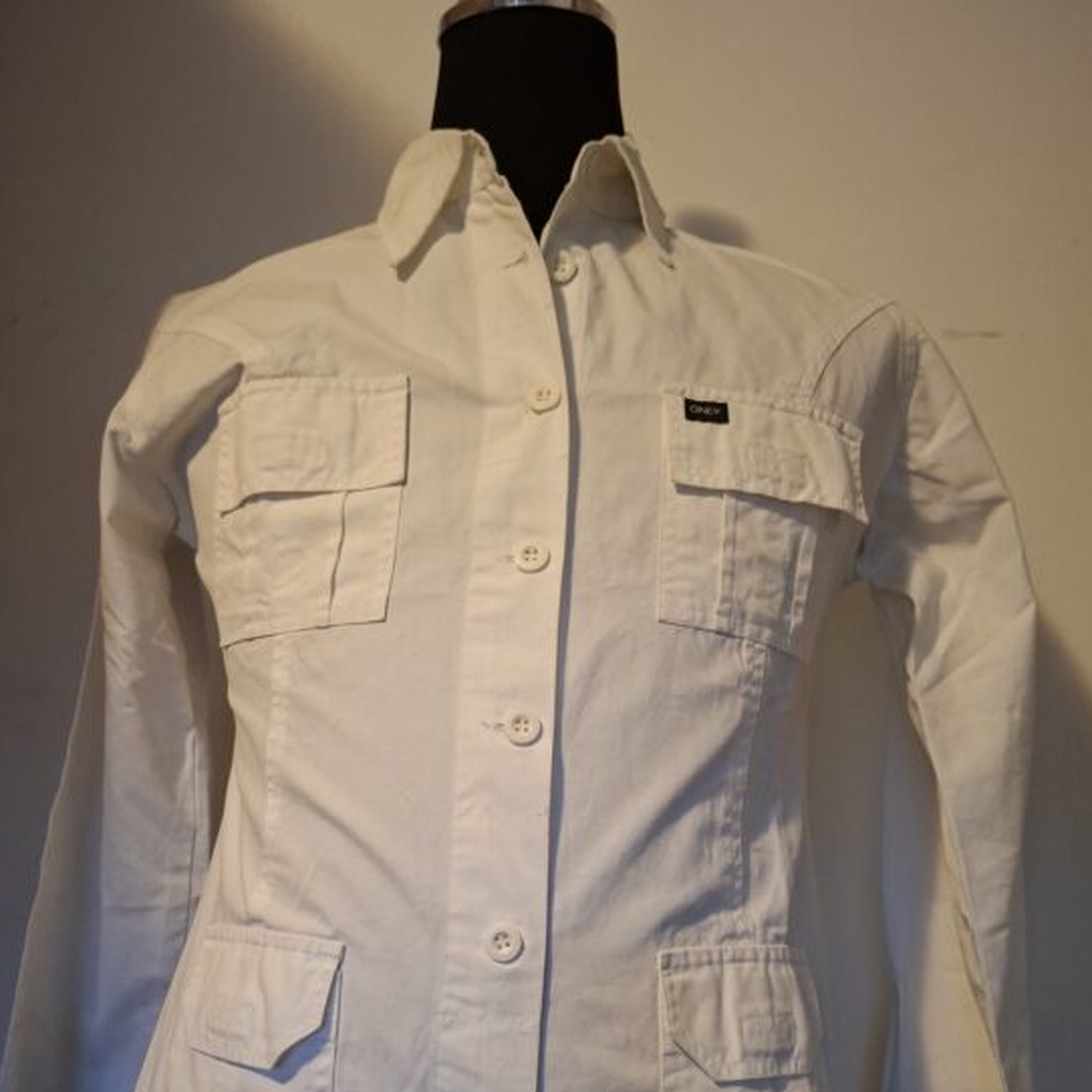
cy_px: 752
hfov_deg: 54.0
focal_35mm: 30
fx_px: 1071
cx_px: 518
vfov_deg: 52.7
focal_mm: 5.54
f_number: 1.8
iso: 500
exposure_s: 1/25
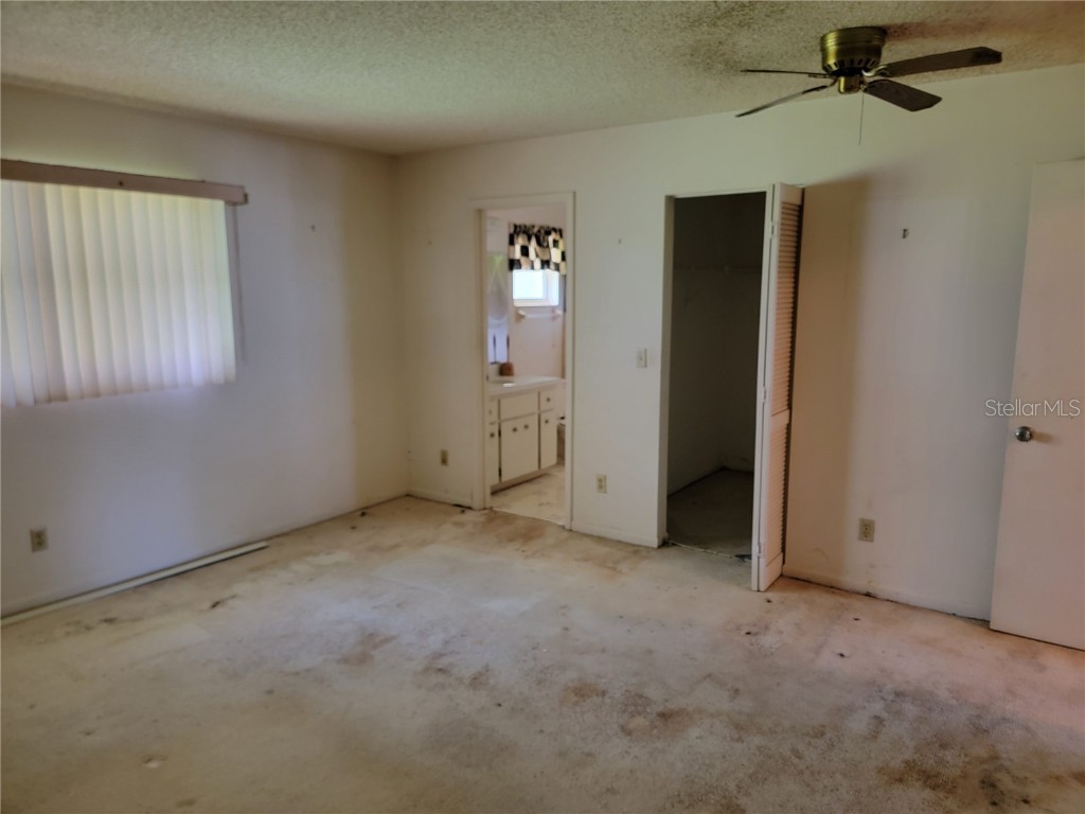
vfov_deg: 56.8
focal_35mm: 24
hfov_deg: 71.6
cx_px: 542
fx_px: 752
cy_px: 407
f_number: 1.8
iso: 400
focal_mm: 6.7
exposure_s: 1/40
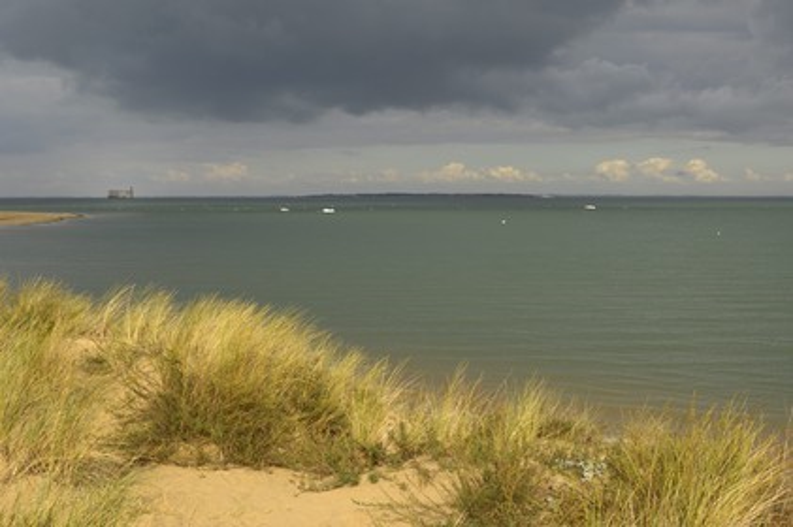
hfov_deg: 37.9
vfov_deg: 25.7
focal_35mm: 52
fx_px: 1156
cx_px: 396
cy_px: 264
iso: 100
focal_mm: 35
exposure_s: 1/160
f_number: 7.6
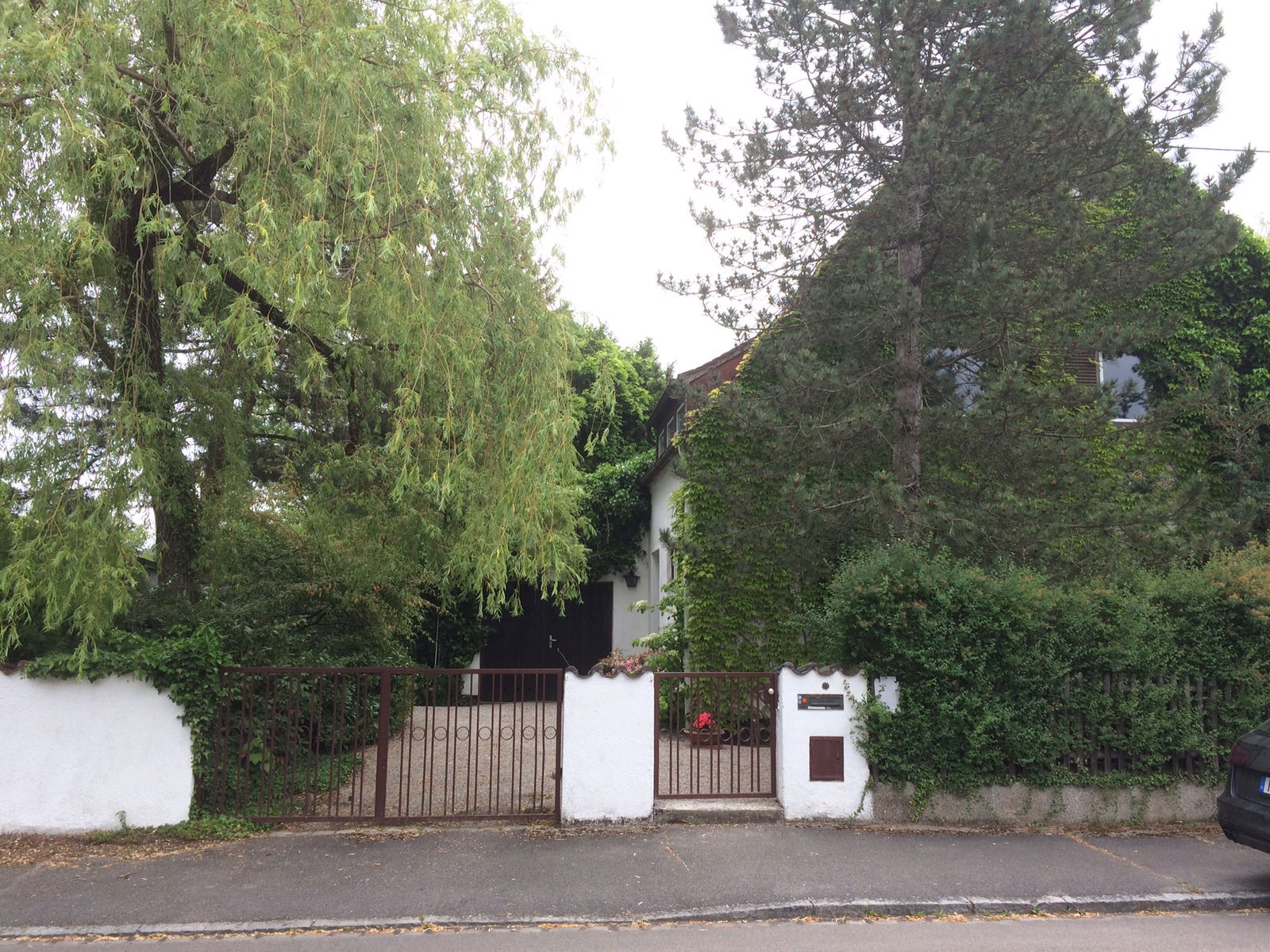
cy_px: 476
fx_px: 1064
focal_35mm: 29
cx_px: 635
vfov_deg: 48.2
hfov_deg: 61.7
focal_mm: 4.15
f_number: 2.2
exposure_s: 1/432
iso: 32
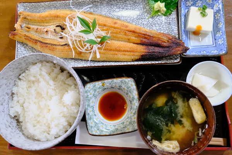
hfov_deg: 60.3
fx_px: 200
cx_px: 116
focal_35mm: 31
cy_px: 78
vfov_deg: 42.3
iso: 12800
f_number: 3.6
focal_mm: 20.5
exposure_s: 1/110
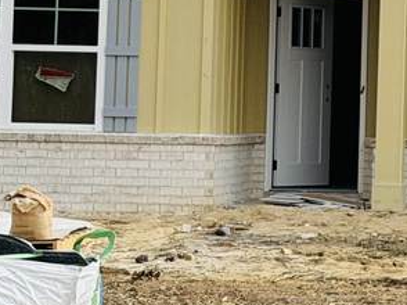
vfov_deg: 7.1
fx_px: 2455
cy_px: -18
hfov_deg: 9.2
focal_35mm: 209
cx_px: 613
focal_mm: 6.76
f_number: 1.78
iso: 80
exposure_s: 1/5587
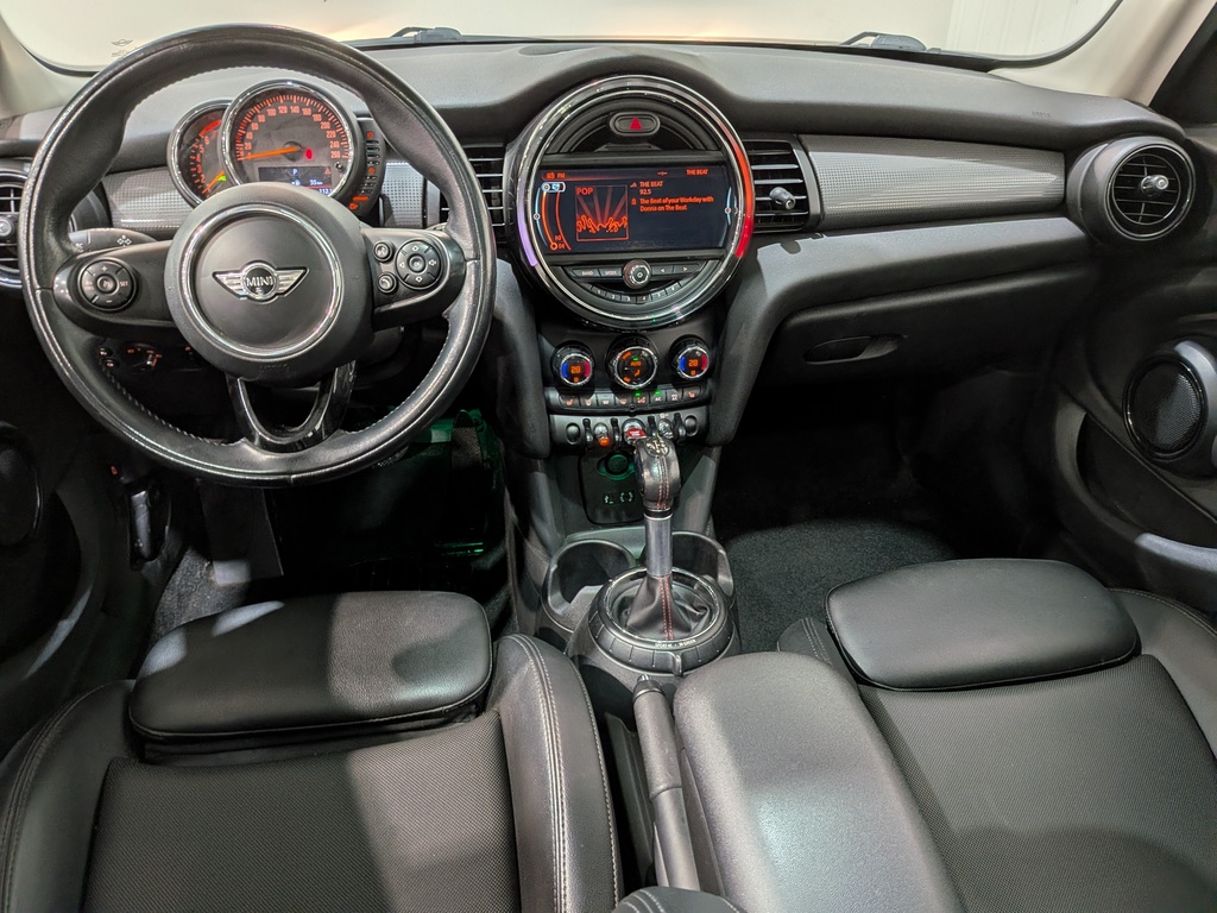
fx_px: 844
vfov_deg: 56.8
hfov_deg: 71.6
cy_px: 456
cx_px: 608
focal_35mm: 24
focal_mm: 4.53
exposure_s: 1/80
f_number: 1.7
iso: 26
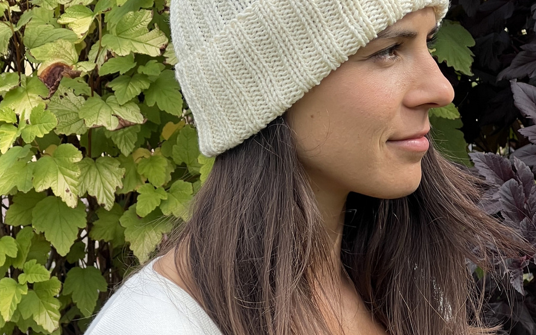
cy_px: 187
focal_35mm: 110
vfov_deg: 11.9
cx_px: 270
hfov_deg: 18.9
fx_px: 1607
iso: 32
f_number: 2.8
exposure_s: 1/197
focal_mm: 9
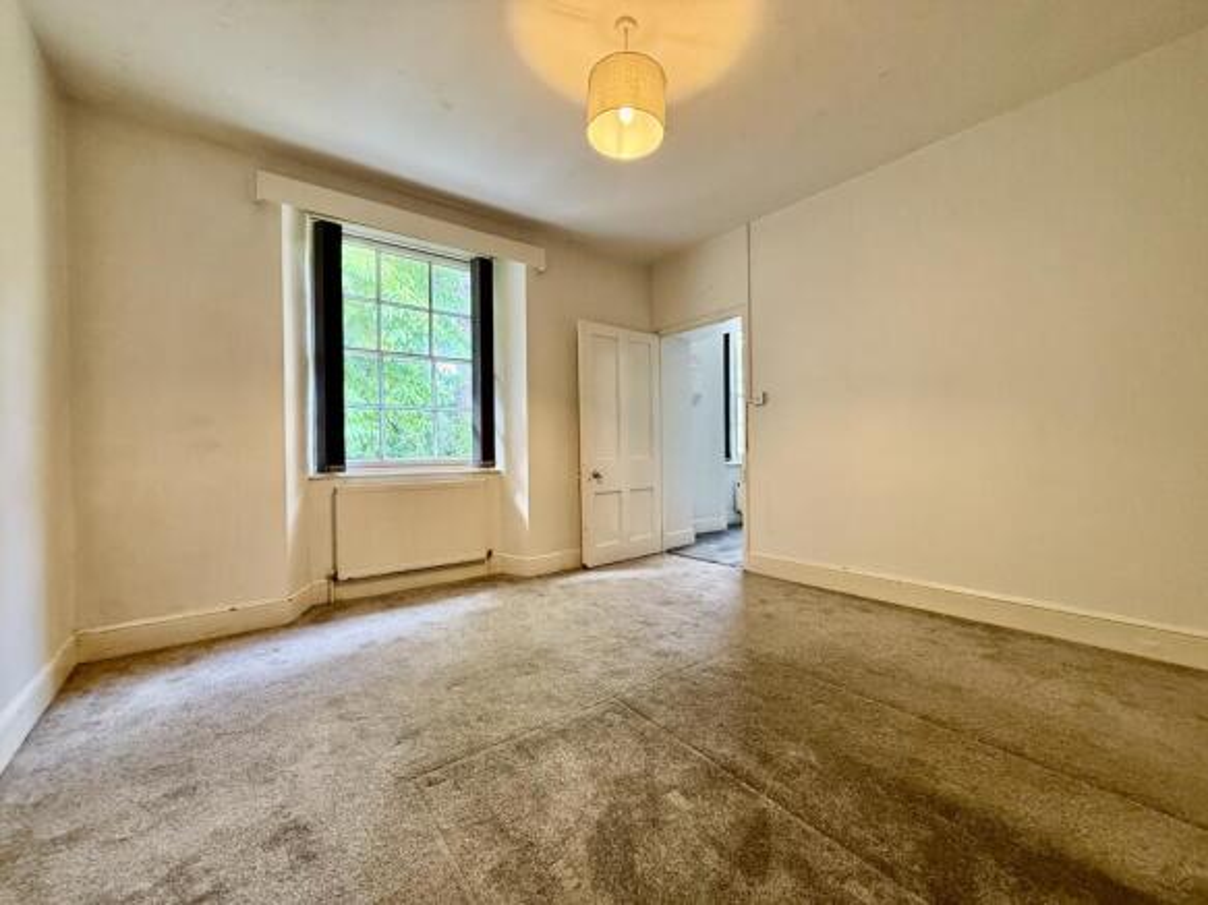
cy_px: 452
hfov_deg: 102.1
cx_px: 604
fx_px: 488
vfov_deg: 85.7
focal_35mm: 14
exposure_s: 1/50
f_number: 2.2
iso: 250
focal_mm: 2.22
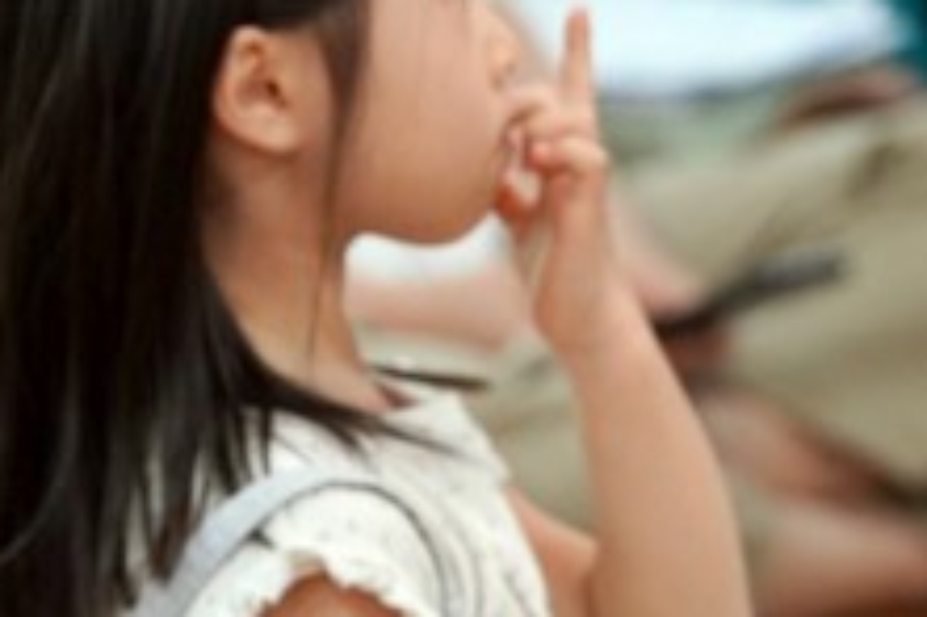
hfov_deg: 3.3
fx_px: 16056
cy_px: 940
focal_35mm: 624
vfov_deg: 2.2
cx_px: -445
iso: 1600
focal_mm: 153
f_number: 4
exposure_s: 1/160
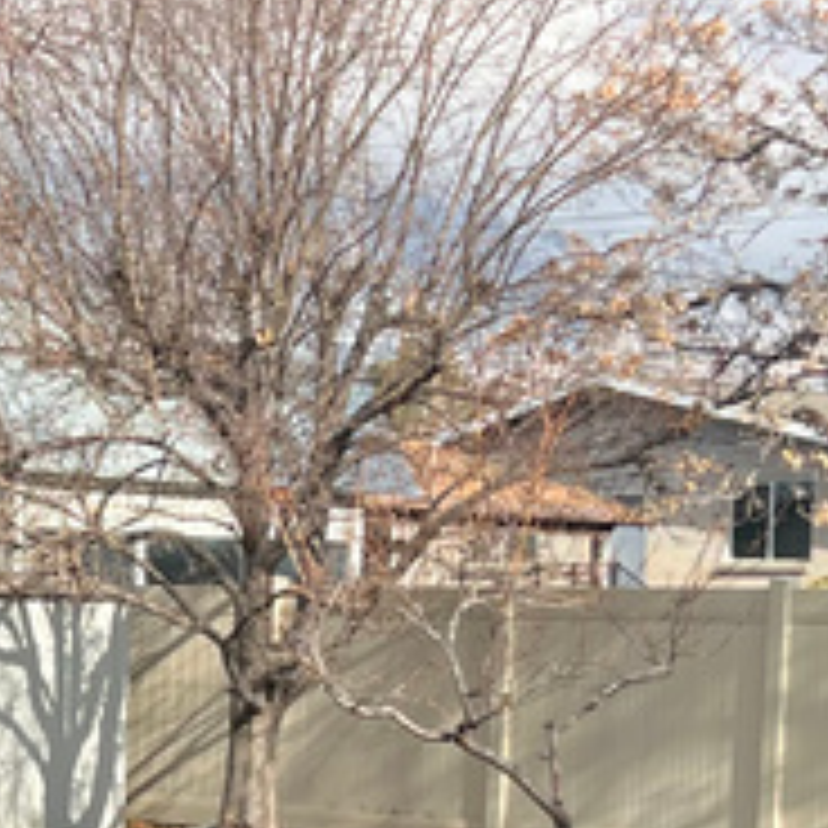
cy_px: 792
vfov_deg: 13.5
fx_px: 3464
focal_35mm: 128
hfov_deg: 13.2
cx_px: -216
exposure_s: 1/3704
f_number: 1.5
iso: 50
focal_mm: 5.7
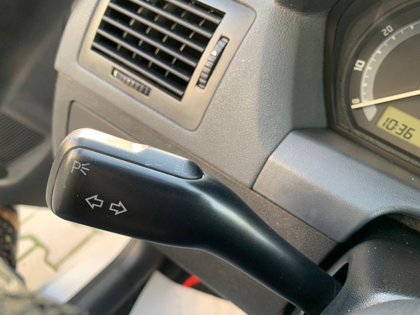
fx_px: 315
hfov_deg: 67.3
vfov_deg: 53.1
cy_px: 158
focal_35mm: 26
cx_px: 210
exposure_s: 1/64
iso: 100
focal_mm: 4.25
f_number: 1.8
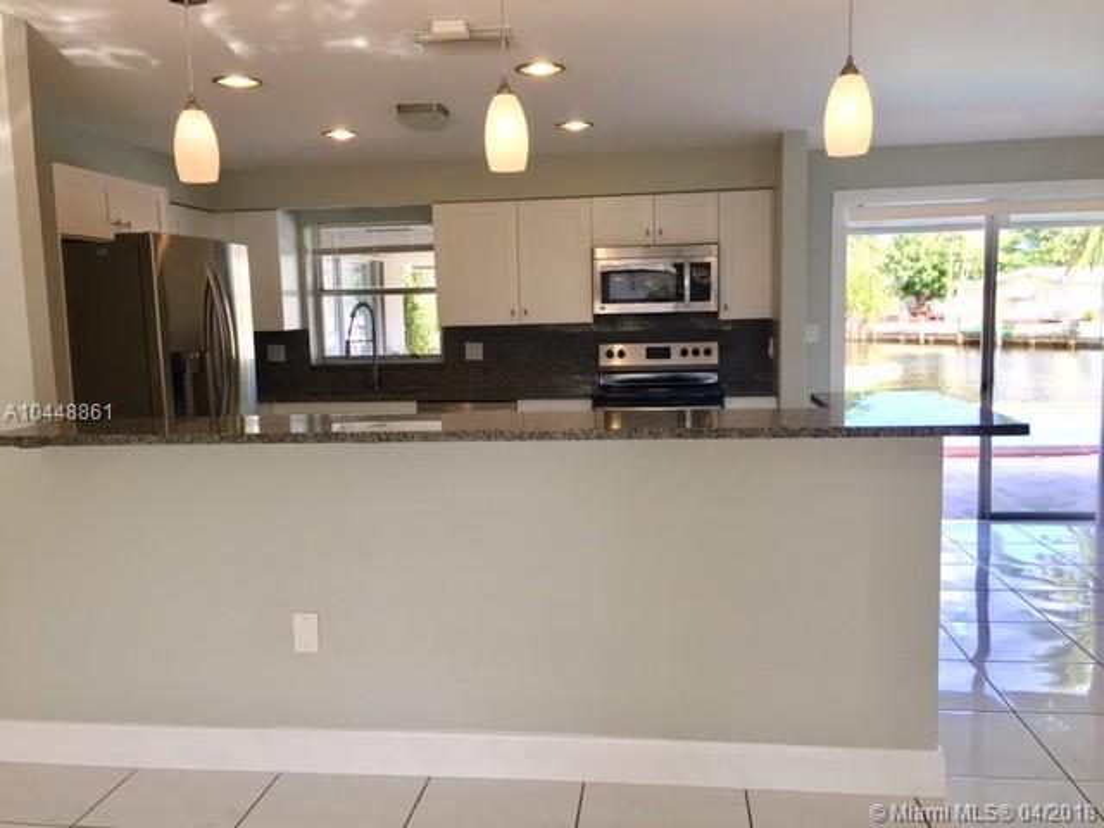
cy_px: 414
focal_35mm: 29
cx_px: 552
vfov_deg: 48.2
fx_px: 925
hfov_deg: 61.7
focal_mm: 4.15
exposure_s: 1/120
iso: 40
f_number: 2.2
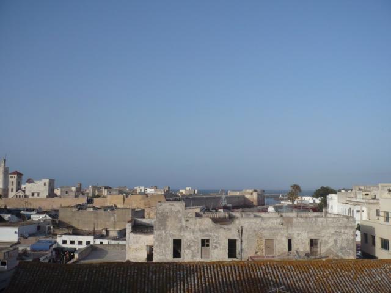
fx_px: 395
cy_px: 146
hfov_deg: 52.6
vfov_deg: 40.7
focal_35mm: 35
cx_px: 196
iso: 100
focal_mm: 5.8
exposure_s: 1/320
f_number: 8
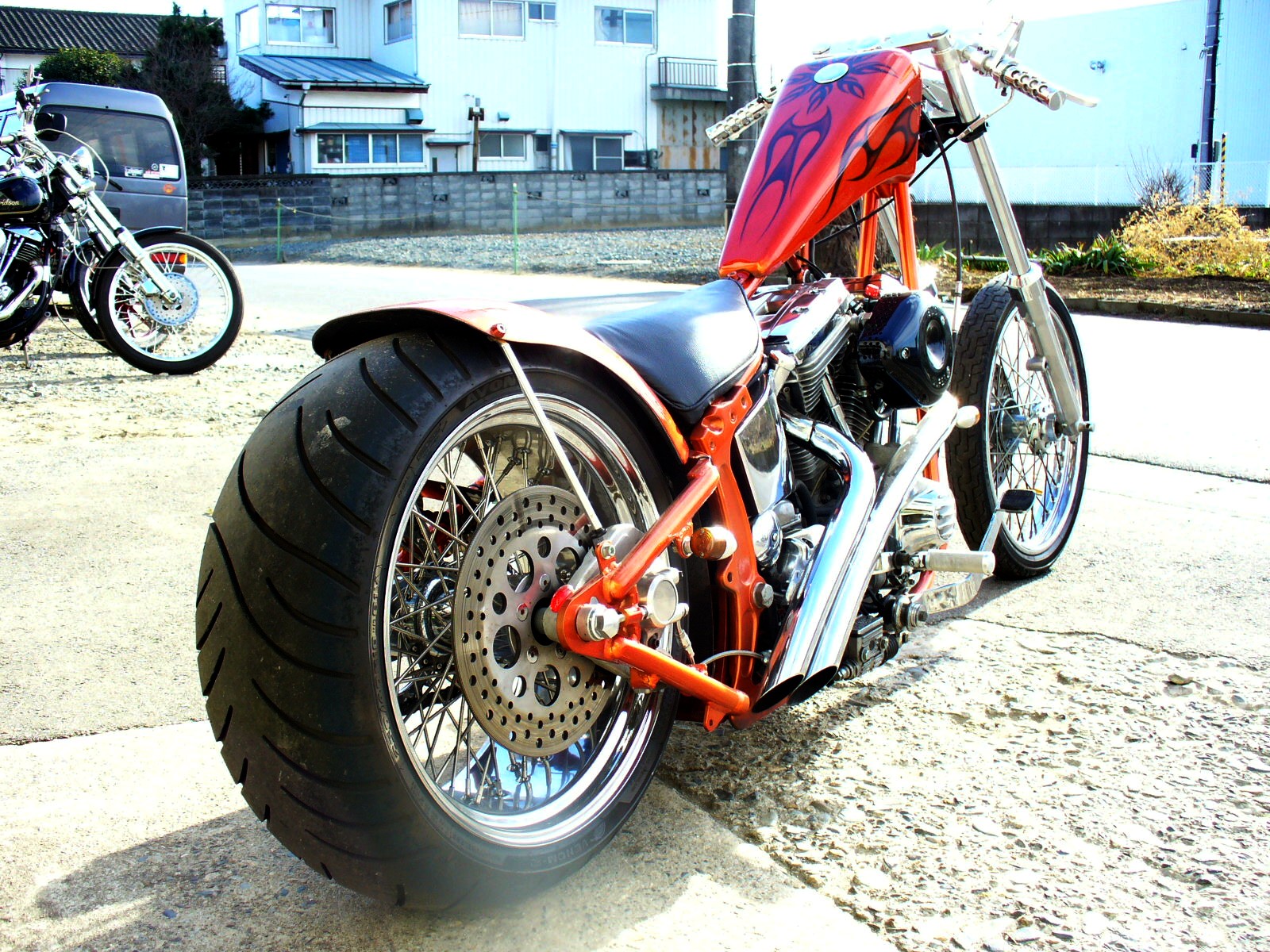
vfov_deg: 38.7
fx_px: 1357
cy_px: 476
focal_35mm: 37
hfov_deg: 50.1
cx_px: 635
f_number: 2.8
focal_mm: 6.1
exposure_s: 1/125
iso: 80
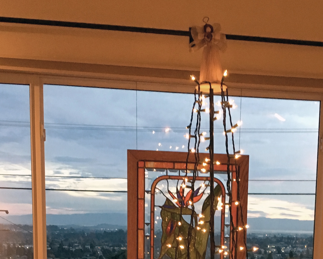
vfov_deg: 20.6
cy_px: 335
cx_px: 212
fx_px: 650
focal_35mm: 68
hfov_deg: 27.7
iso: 160
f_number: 2.2
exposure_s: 1/30
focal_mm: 4.15
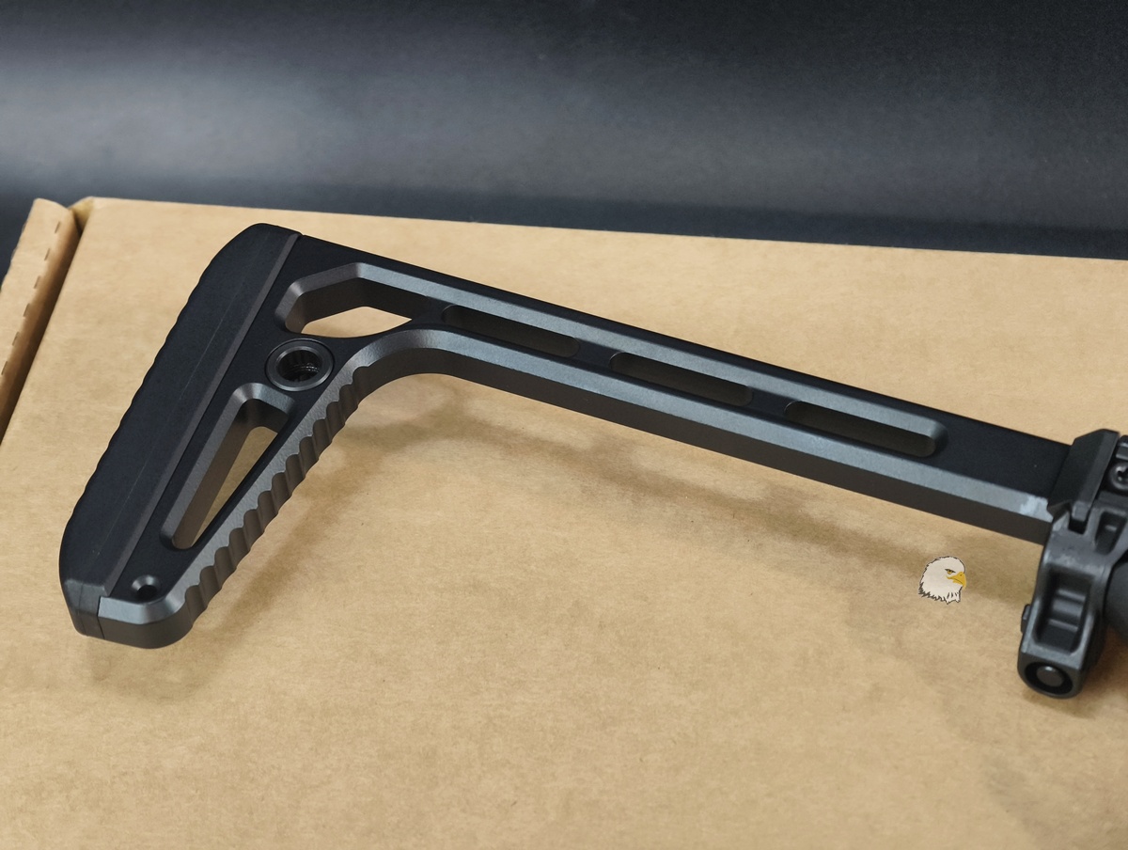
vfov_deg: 17.4
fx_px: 2774
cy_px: 425
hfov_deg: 23.0
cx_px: 564
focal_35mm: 85
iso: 797
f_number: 2.67
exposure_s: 1/30
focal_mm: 22.48
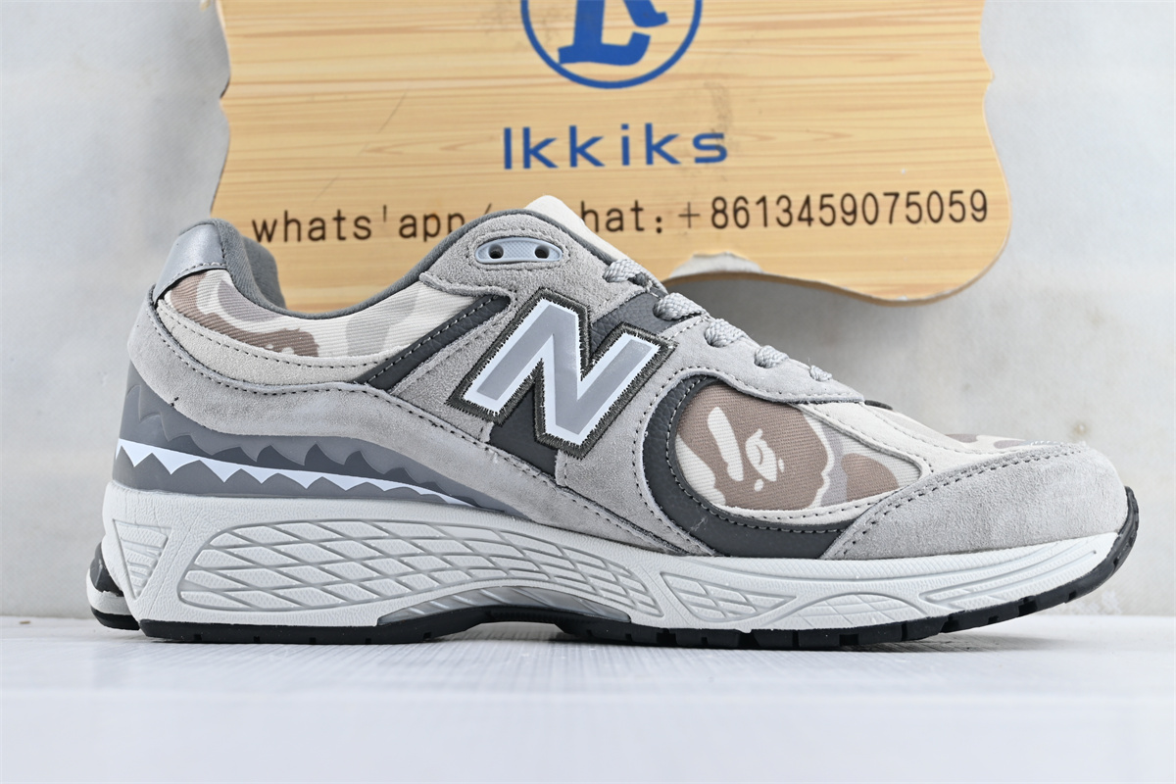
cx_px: 588
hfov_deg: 38.9
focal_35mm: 51
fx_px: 1666
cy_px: 392
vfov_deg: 26.5
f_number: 5
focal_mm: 34
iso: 100
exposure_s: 1/30
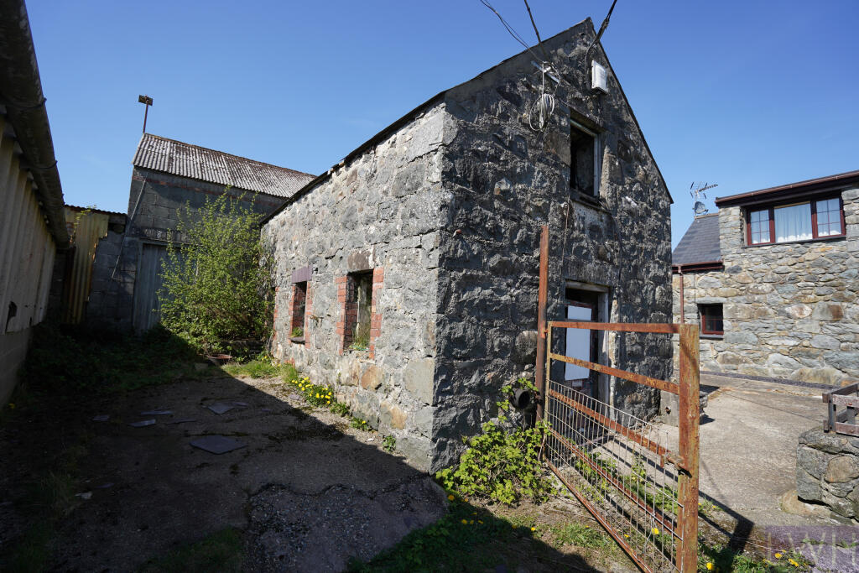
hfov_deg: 96.7
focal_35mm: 16
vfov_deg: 73.8
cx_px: 430
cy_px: 286
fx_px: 382
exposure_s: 1/500
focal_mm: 16
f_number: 4.5
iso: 100
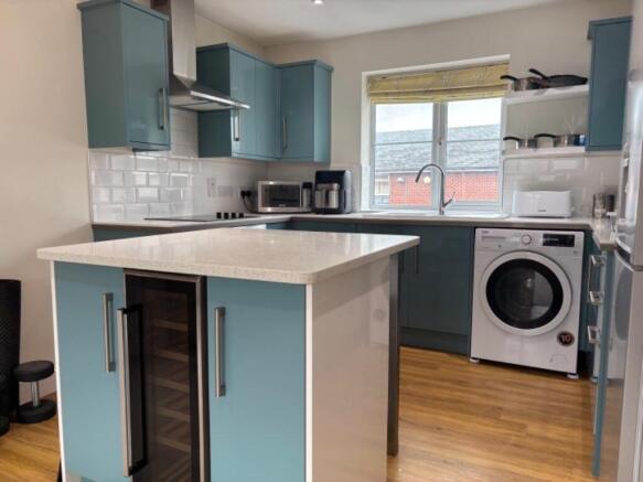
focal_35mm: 26
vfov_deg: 53.0
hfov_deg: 67.3
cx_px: 322
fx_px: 483
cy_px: 241
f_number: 1.6
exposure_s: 1/100
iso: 80
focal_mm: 5.96
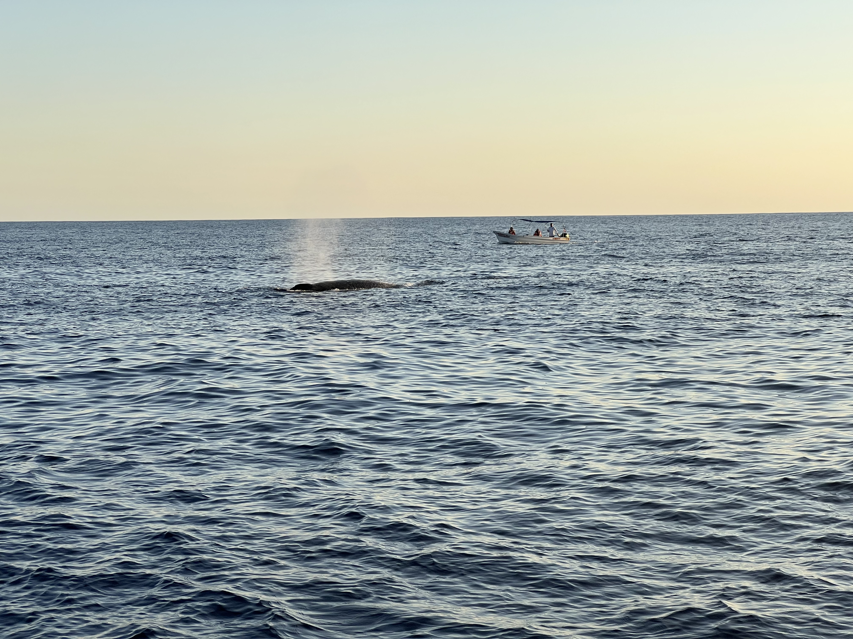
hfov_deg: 25.3
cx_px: 426
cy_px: 320
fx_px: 1897
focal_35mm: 77
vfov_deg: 19.1
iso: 32
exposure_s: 1/413
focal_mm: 9
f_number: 2.8
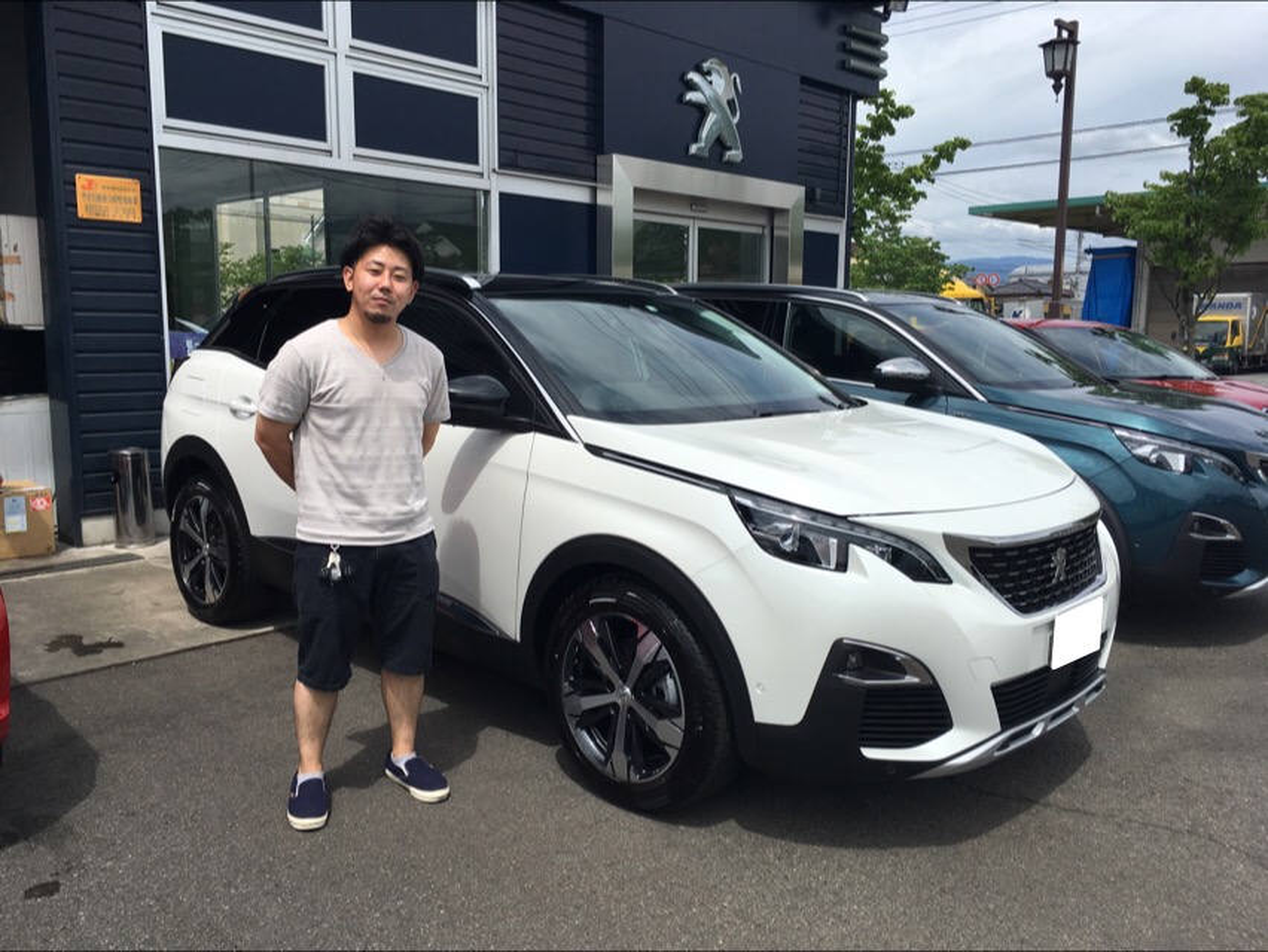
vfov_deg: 48.3
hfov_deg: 61.6
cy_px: 476
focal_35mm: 29
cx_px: 634
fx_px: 1063
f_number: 2.2
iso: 25
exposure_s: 1/2198
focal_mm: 4.15
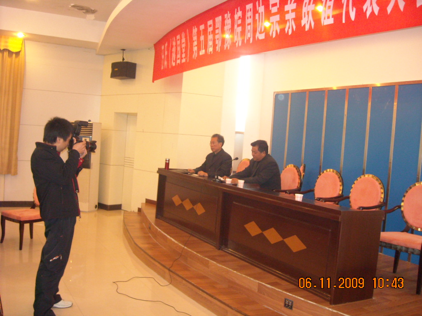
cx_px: 211
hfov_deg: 52.6
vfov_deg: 40.7
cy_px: 158
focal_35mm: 35
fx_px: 427
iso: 400
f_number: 2.8
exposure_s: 1/22
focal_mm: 5.7
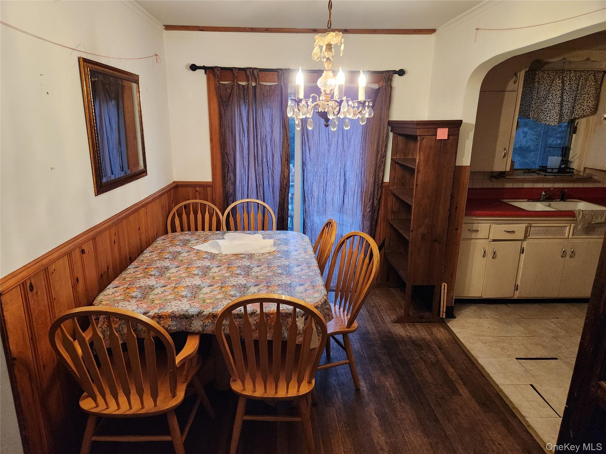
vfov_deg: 58.9
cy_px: 227
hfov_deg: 73.9
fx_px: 403
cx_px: 303
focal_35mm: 23
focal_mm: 5.4
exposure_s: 1/120
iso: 1000
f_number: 1.8
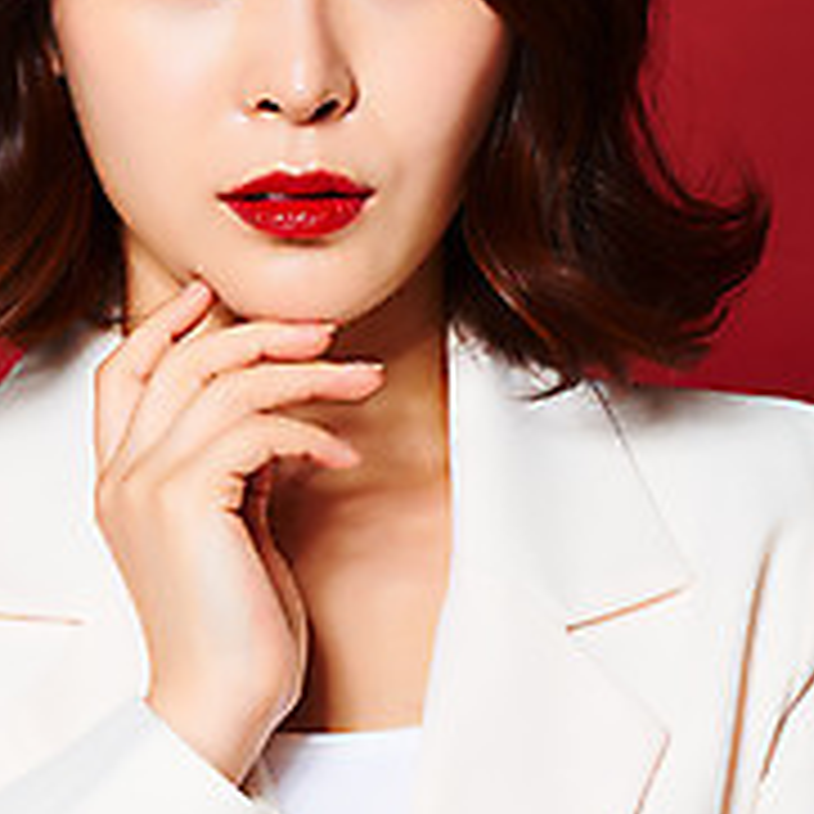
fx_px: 9977
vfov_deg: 4.7
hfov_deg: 4.7
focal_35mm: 375
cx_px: 268
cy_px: 265
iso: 100
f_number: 16
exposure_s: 1/125
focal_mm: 200
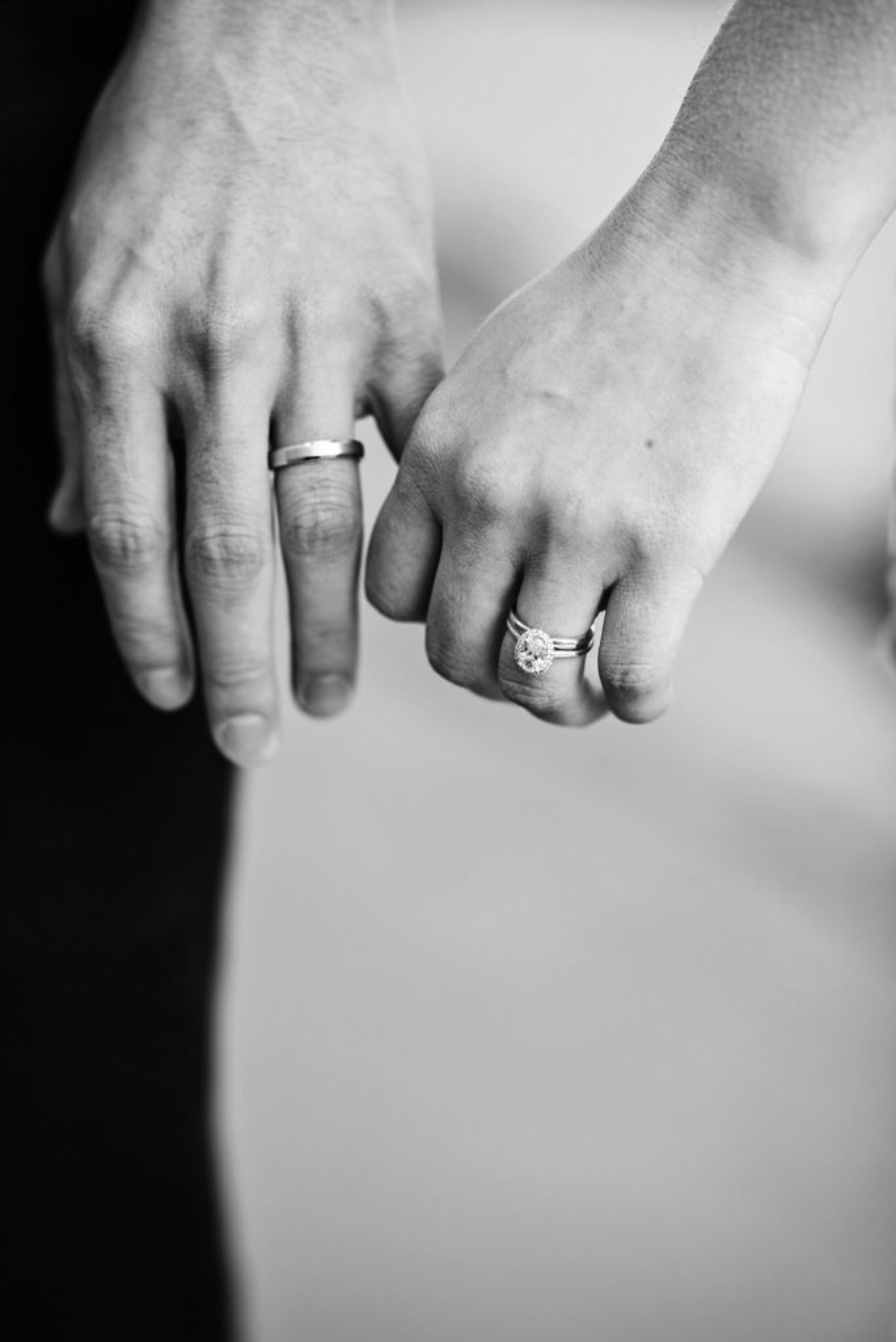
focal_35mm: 85
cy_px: 671
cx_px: 448
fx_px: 3169
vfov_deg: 23.9
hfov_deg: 16.1
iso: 400
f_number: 2.2
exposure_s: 1/1250
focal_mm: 85
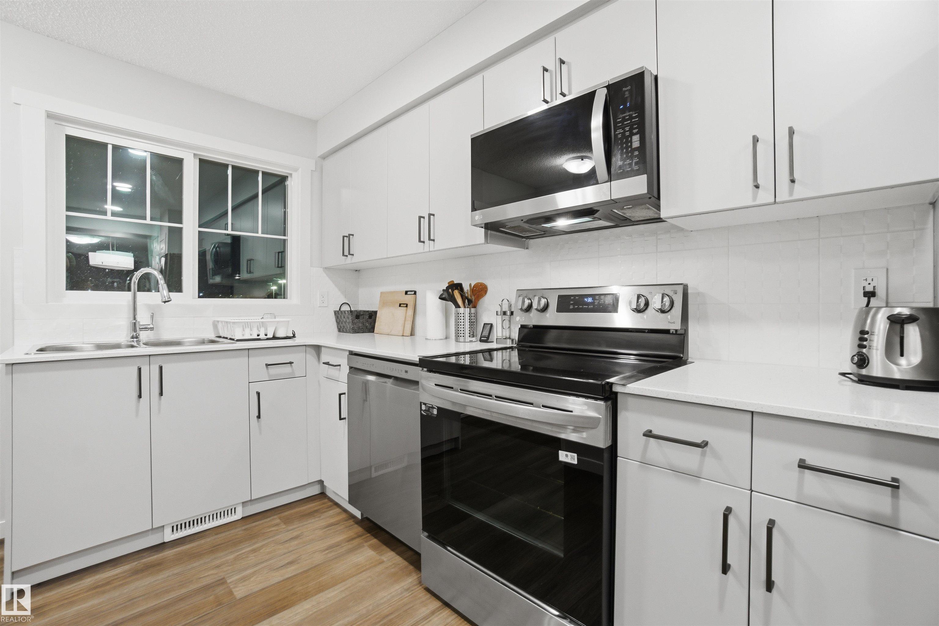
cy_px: 313
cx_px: 470
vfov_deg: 77.3
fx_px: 391
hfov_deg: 100.4
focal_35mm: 15
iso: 400
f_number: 8
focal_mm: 10
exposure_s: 1/40
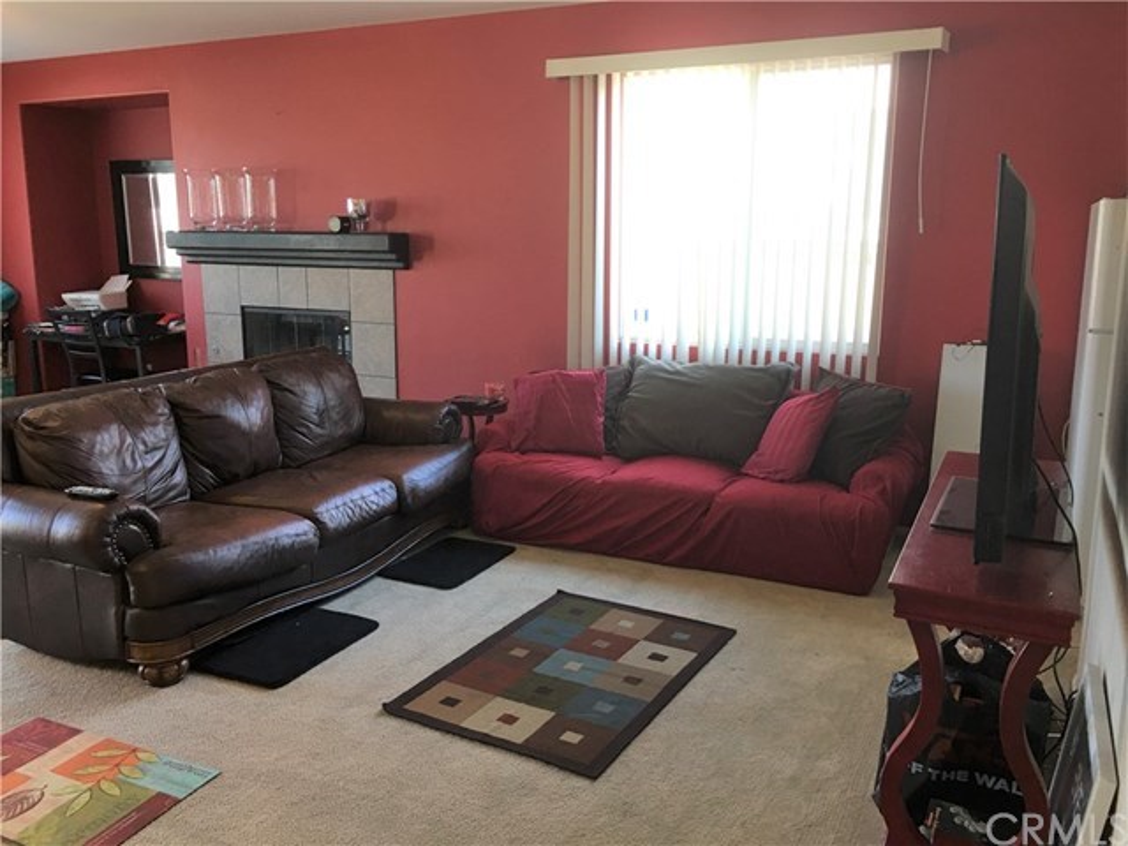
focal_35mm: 29
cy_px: 423
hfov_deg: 61.7
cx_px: 564
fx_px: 945
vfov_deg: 48.2
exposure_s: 1/15
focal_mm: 4.15
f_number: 2.2
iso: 32
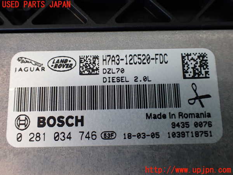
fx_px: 202
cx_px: 116
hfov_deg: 60.0
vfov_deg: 46.8
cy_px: 88
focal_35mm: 30
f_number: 2.3
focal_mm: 5.4
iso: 250
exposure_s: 1/125
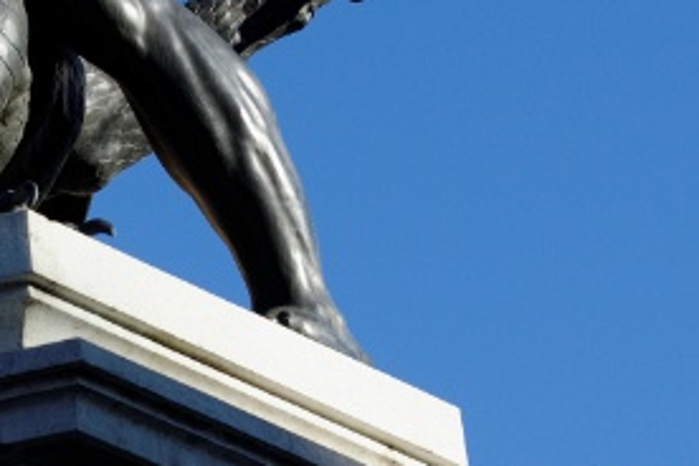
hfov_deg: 8.5
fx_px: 4640
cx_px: -119
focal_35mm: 239
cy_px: -170
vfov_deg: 5.7
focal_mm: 50
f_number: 5.6
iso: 200
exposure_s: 1/750
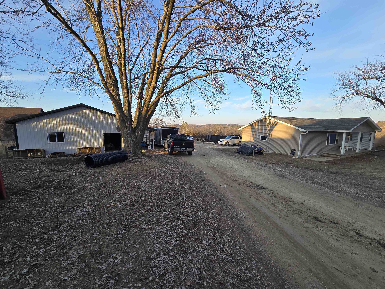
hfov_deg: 106.2
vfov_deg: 89.9
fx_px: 145
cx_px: 192
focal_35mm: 13
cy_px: 144
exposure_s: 1/412
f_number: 2.2
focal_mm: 2.2
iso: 50
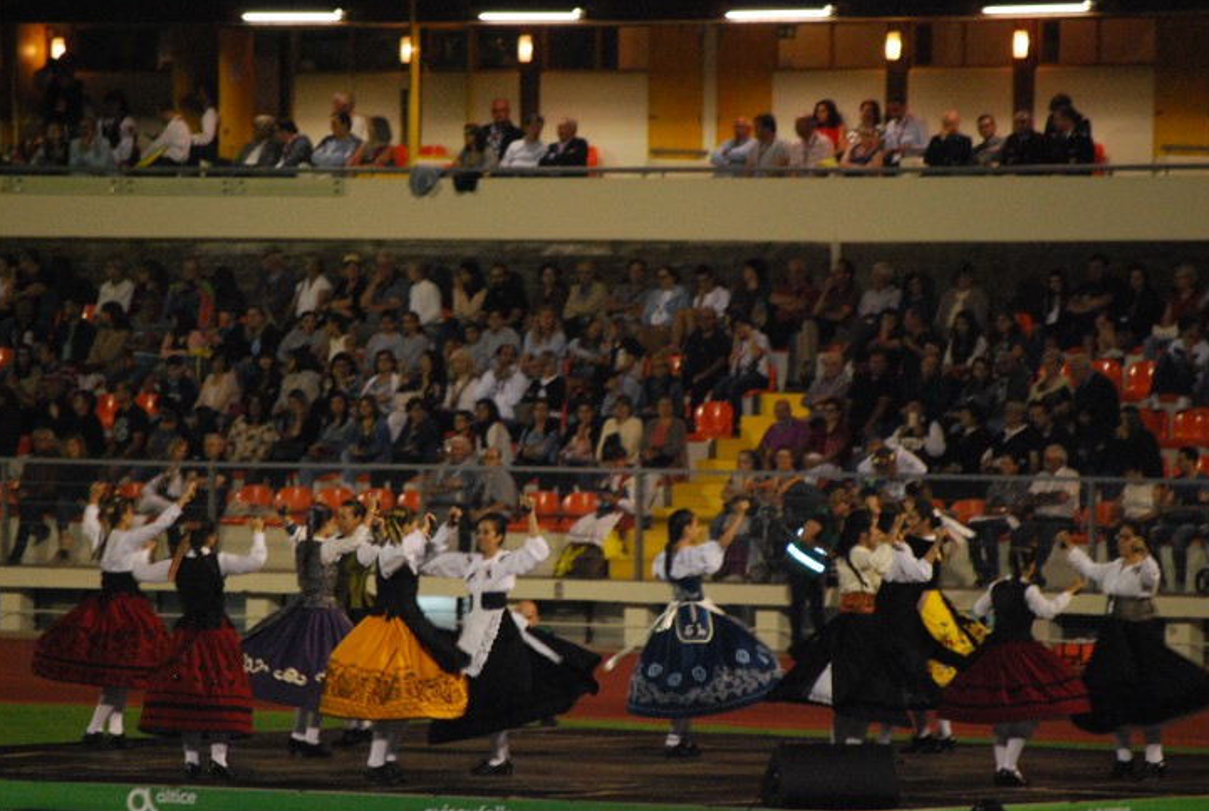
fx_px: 11206
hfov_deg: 6.2
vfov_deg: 4.1
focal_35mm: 333
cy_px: 433
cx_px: 543
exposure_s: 1/60
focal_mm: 200
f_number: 5.6
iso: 1600
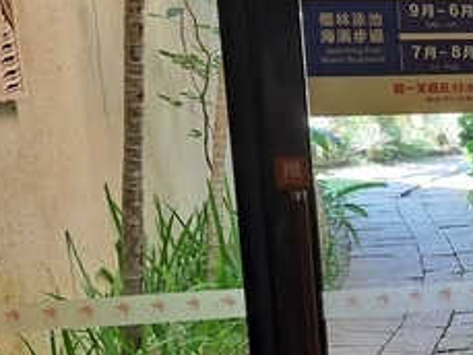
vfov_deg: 21.9
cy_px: 211
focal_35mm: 67
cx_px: 599
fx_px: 916
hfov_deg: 25.4
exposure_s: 1/60
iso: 100
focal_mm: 5.23
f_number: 1.8
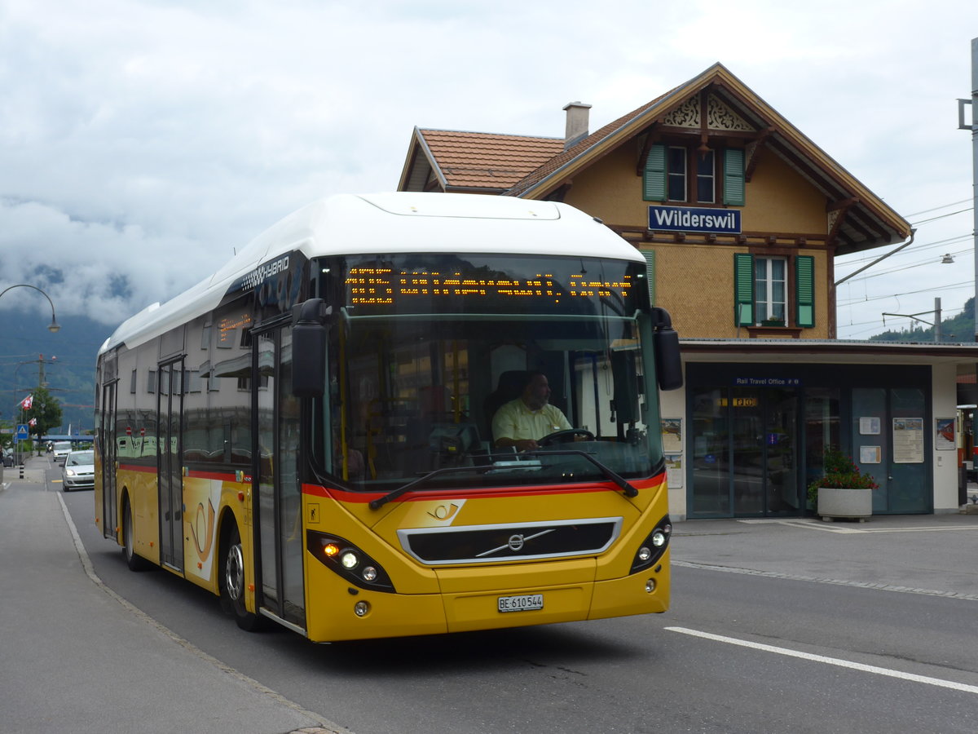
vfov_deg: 29.7
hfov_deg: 38.9
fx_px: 1384
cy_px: 367
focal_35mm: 49
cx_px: 489
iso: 80
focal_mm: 10.1
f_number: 3.2
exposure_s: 1/500
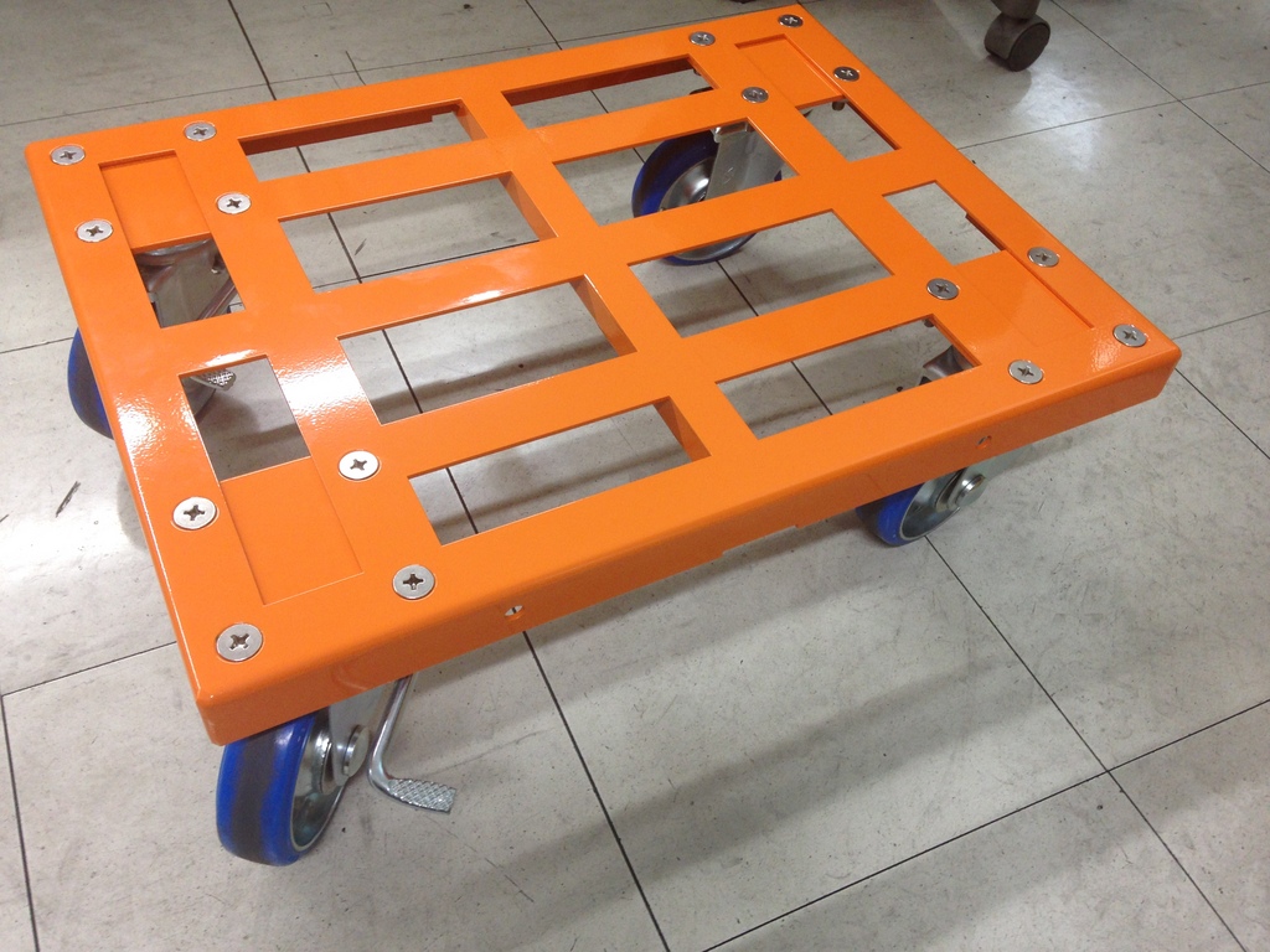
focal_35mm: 33
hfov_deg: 55.4
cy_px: 476
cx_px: 635
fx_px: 1211
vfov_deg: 42.9
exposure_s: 1/20
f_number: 2.4
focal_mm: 4.12
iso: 80
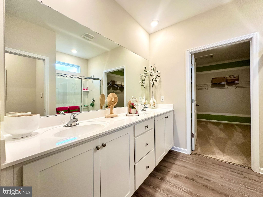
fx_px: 106
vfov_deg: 85.7
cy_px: 98
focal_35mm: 14
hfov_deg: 102.1
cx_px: 132
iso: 200
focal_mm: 2.22
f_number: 2.2
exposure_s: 1/120
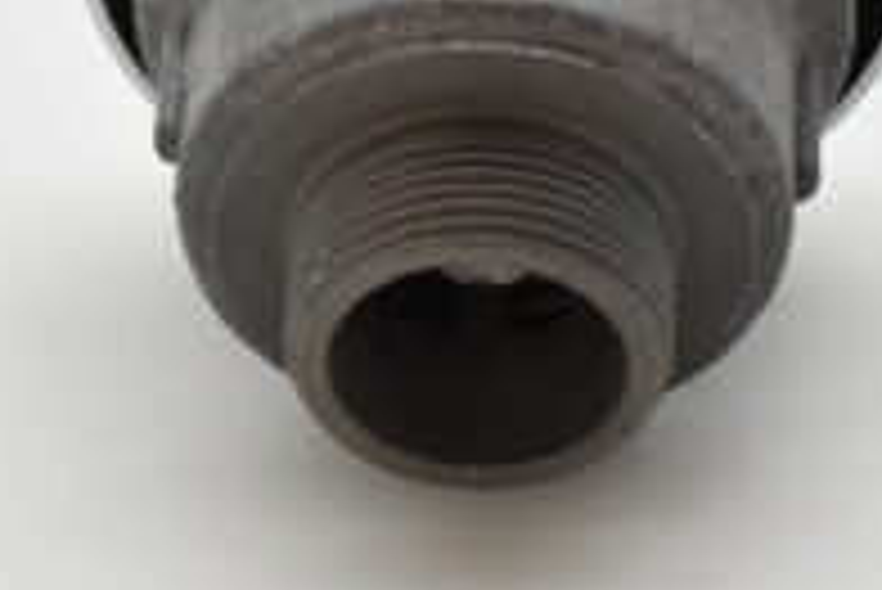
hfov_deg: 9.3
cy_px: -77
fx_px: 5394
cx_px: 459
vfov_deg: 6.2
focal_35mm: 220
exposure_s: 1/1250
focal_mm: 48
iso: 1600
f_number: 8
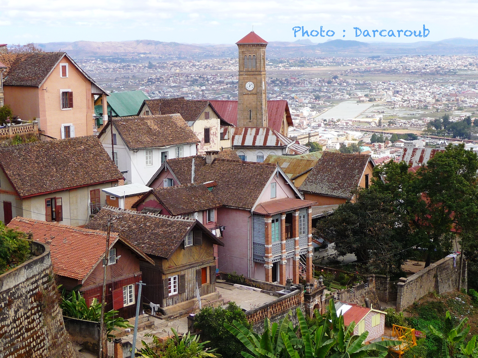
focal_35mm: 65
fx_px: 898
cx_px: 239
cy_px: 179
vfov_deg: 22.6
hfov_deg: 29.8
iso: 100
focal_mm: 8
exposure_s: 1/400
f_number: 4.2
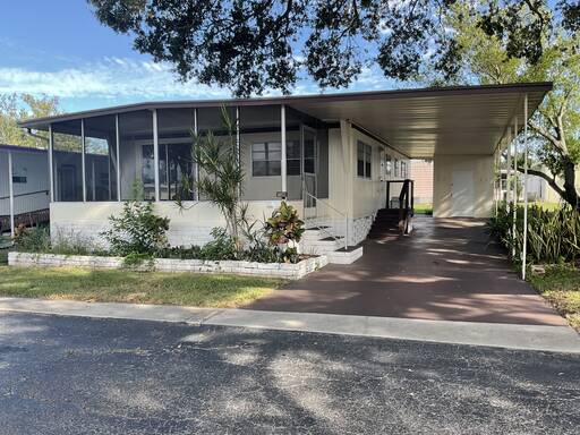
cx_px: 290
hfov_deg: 61.7
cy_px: 218
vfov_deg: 48.2
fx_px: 486
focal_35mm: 29
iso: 16
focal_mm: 3
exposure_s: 1/188
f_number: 1.8
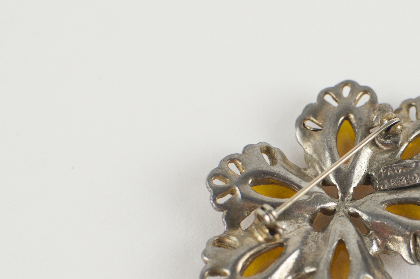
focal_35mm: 91
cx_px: 345
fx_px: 1058
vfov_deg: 14.9
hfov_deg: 22.1
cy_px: 209
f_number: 4
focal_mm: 35
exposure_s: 1/125
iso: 800
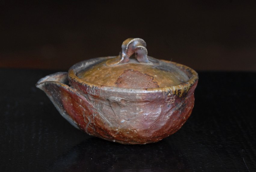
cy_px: 86
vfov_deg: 8.7
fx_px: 1122
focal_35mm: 158
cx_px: 128
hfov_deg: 13.0
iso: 400
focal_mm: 105
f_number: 10
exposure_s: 1/60
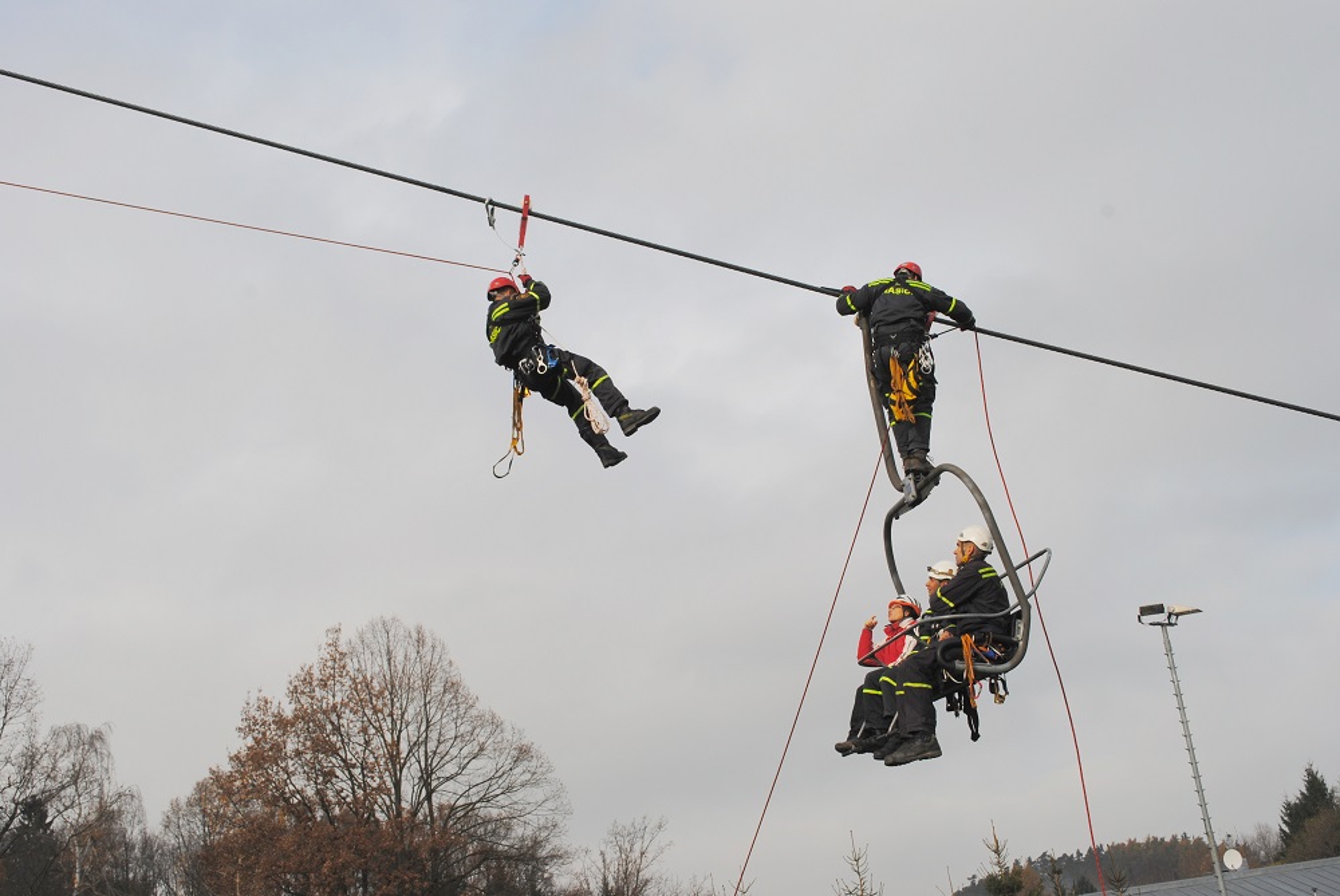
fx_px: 1621
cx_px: 670
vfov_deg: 30.9
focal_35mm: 44
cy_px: 448
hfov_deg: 44.9
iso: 100
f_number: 8
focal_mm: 29
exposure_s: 1/250
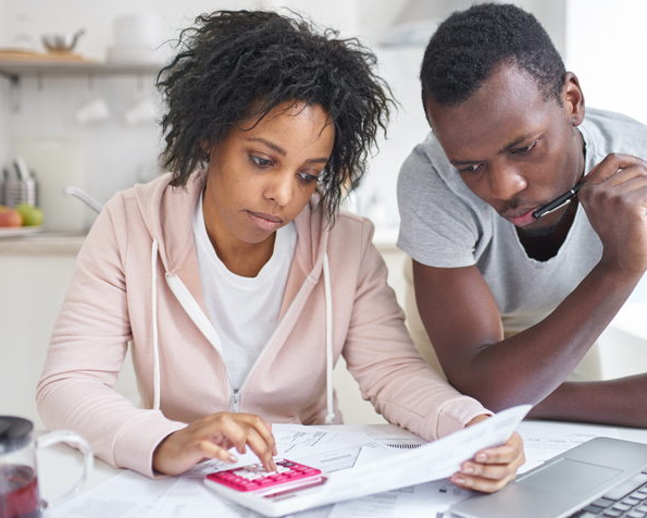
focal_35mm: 40
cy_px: 261
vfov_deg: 37.3
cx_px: 370
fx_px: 766
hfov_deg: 45.7
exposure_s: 1/80
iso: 400
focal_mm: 35
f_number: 2.2
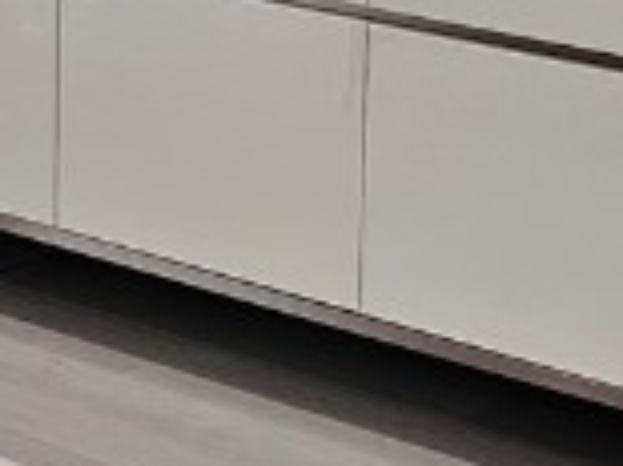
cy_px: -189
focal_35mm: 152
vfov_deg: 9.5
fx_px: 2733
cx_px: -177
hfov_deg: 12.6
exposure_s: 1/120
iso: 100
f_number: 1.7
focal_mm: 6.3
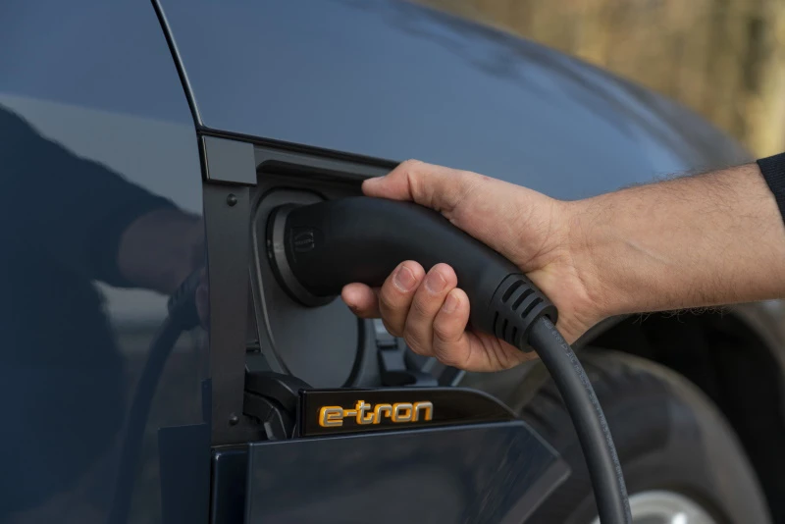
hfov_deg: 29.2
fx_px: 1505
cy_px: 262
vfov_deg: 19.7
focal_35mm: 69
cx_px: 392
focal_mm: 69
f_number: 4
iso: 100
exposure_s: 1/500
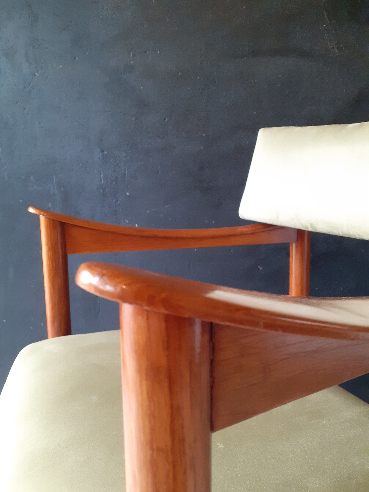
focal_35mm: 27
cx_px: 184
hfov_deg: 51.4
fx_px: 384
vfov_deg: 65.3
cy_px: 246
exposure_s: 1/50
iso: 250
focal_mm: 3.6
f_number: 1.9
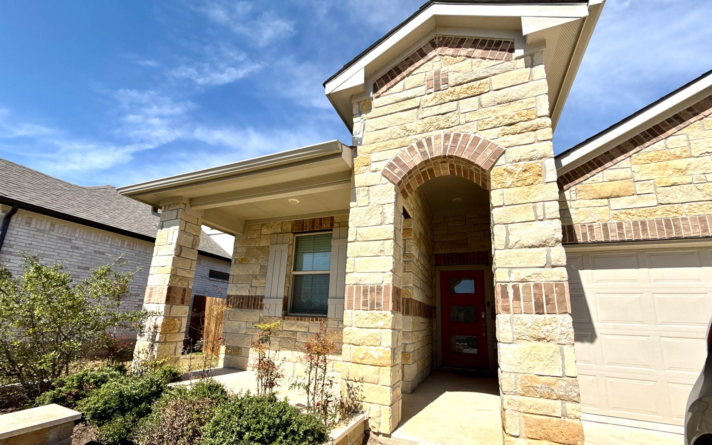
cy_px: 262
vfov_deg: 74.1
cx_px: 357
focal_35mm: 15
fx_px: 291
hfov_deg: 101.5
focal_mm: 2.22
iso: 50
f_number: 2.2
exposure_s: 1/2320
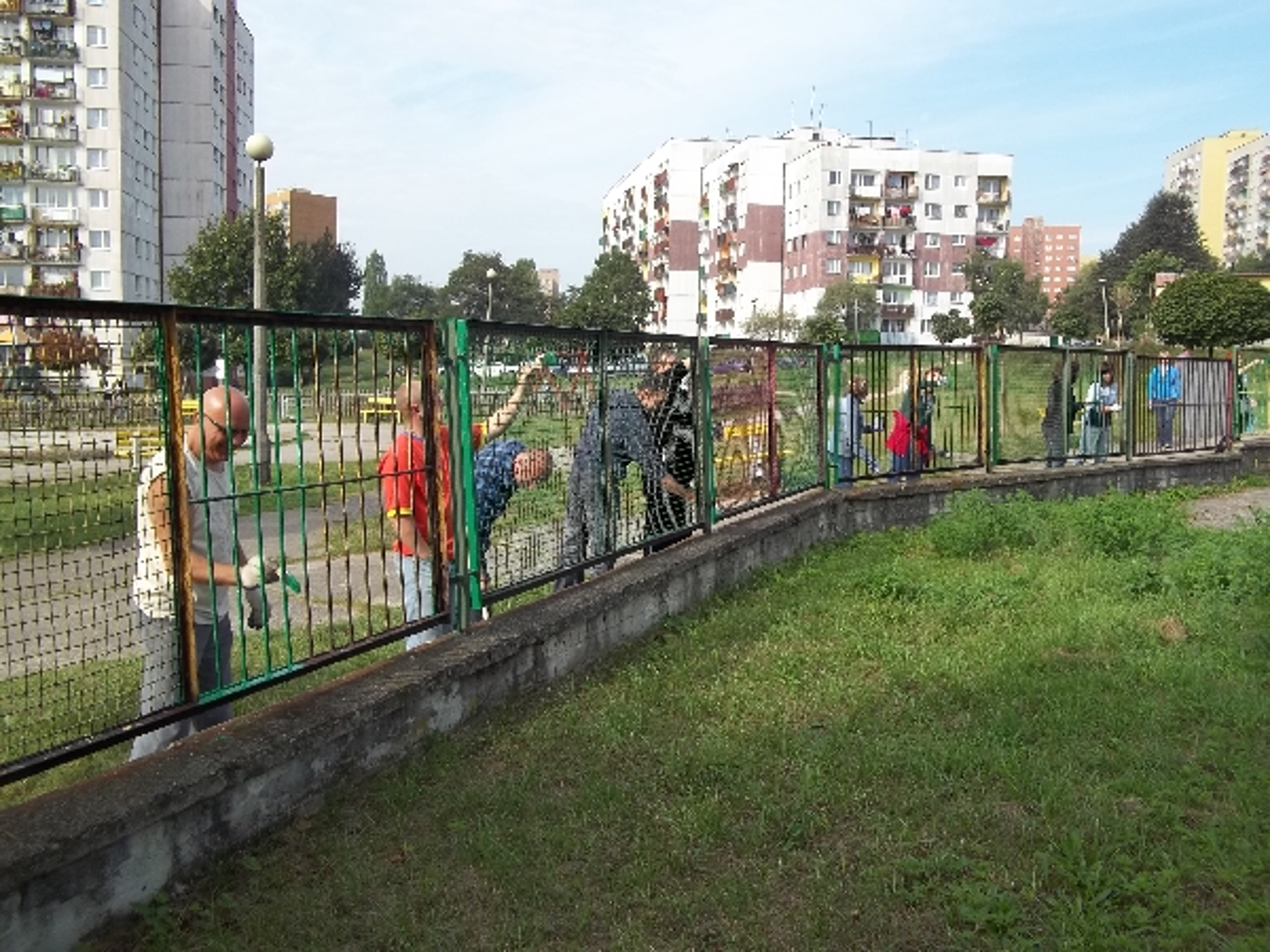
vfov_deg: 44.2
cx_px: 635
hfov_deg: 56.8
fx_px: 1174
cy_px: 476
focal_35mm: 32
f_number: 8.8
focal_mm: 5.7
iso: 64
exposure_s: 1/60
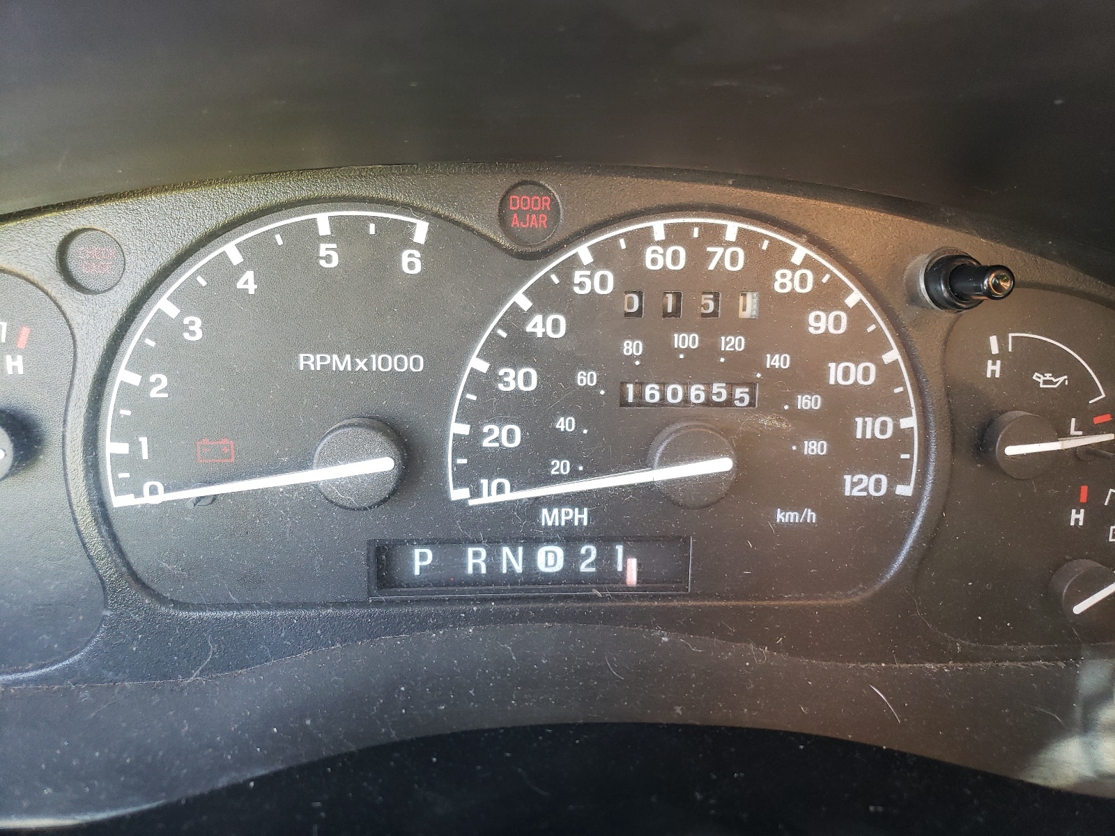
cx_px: 558
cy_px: 418
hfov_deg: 67.3
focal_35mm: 26
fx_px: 837
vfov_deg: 53.1
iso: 99
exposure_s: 1/60.2
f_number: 1.5
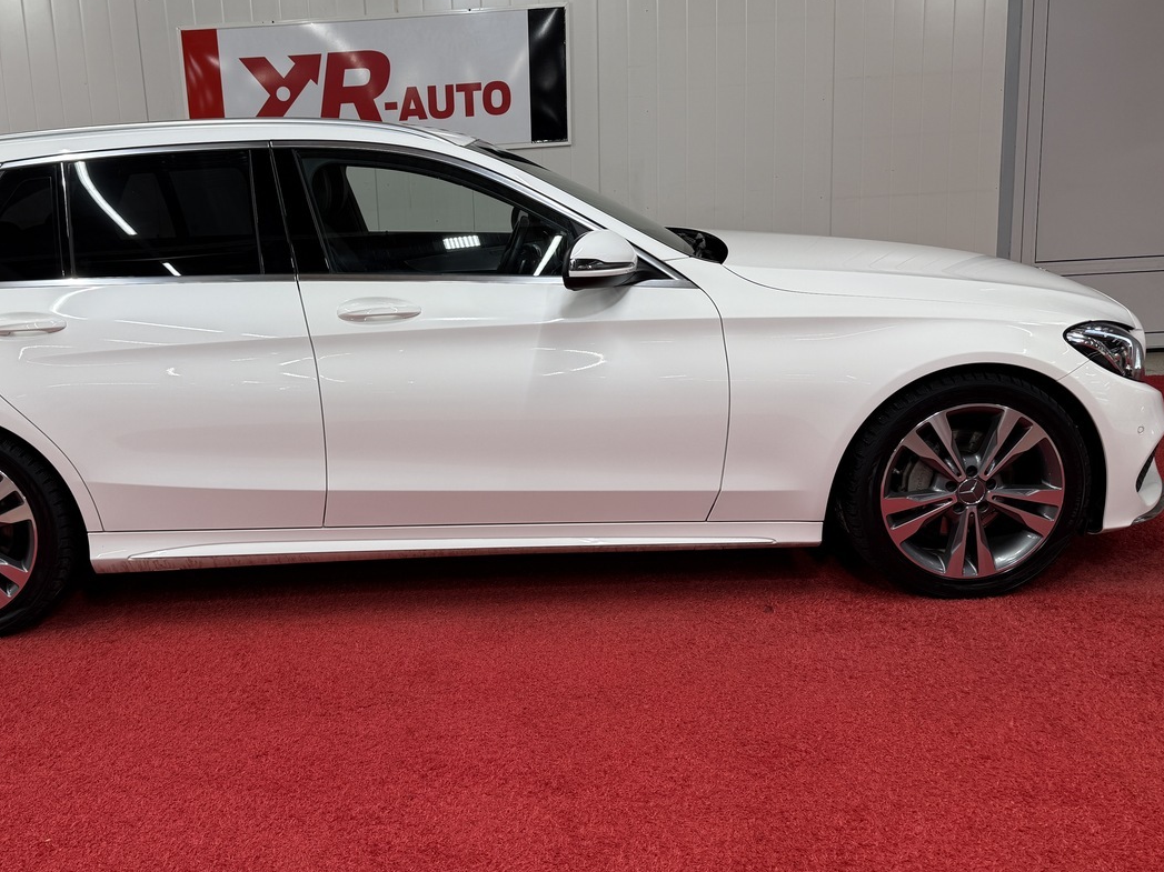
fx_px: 1110
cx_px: 408
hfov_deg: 54.5
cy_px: 363
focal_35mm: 33
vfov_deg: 42.8
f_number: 1.78
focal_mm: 6.76
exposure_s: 1/121
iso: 64
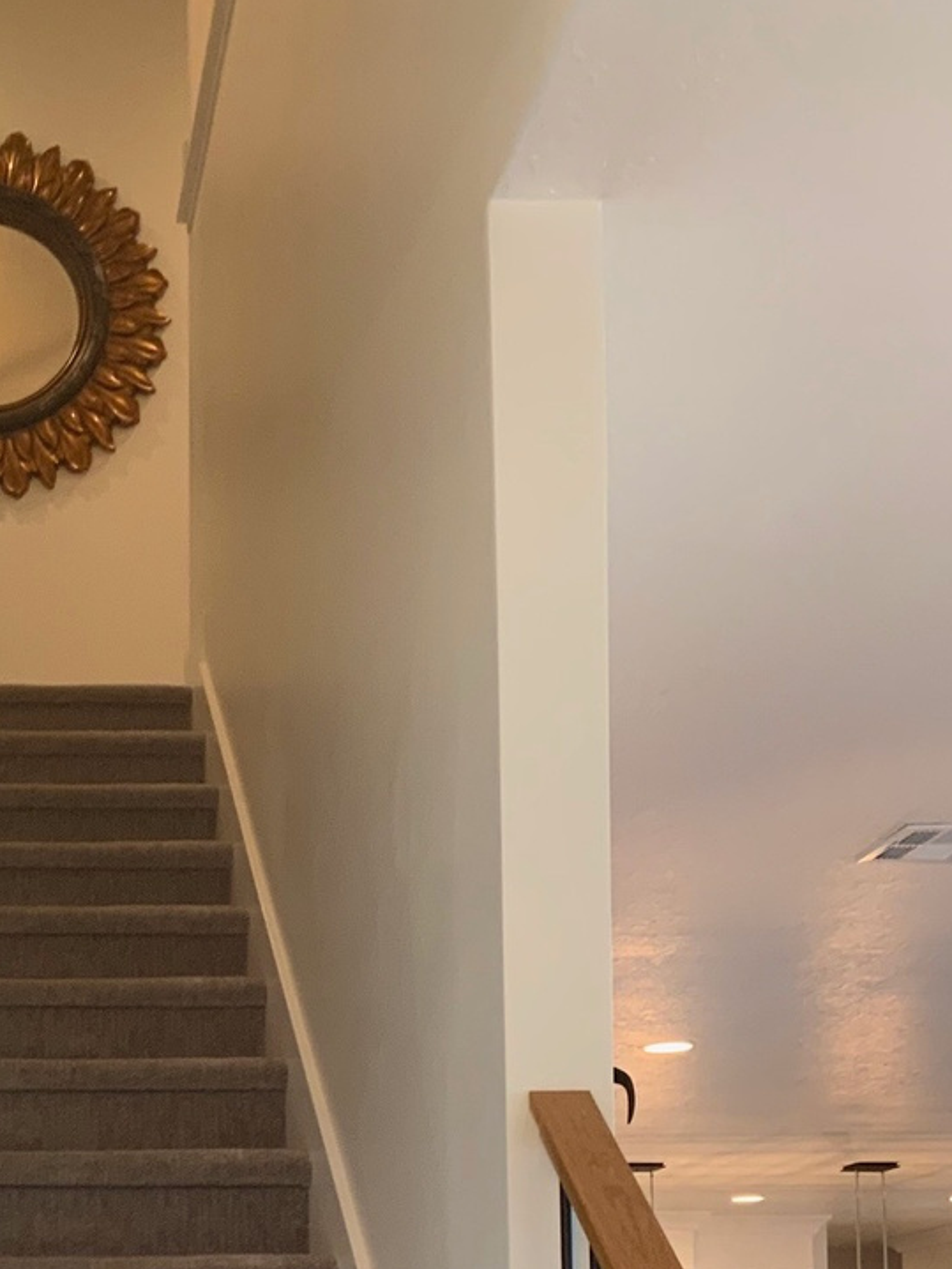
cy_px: 1306
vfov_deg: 28.9
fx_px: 2272
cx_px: 39
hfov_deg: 22.9
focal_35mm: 62
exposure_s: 1/60
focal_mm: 3
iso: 64
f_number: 1.8
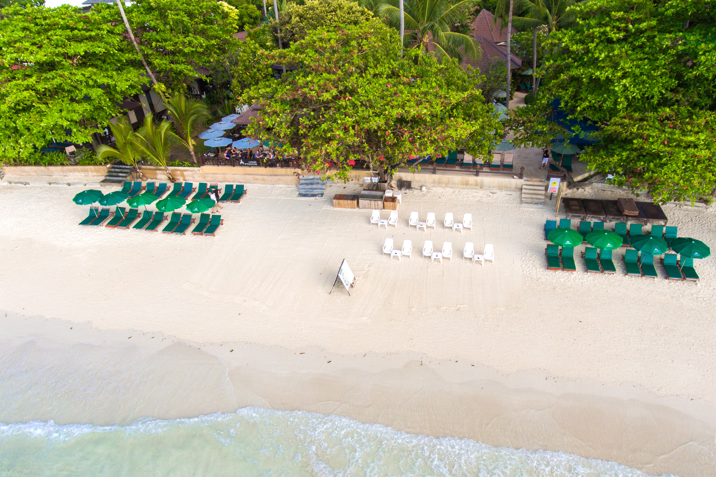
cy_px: 277
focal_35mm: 23
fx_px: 457
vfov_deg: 54.8
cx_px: 387
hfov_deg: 76.0
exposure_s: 1/500
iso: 100
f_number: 2.8
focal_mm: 3.61
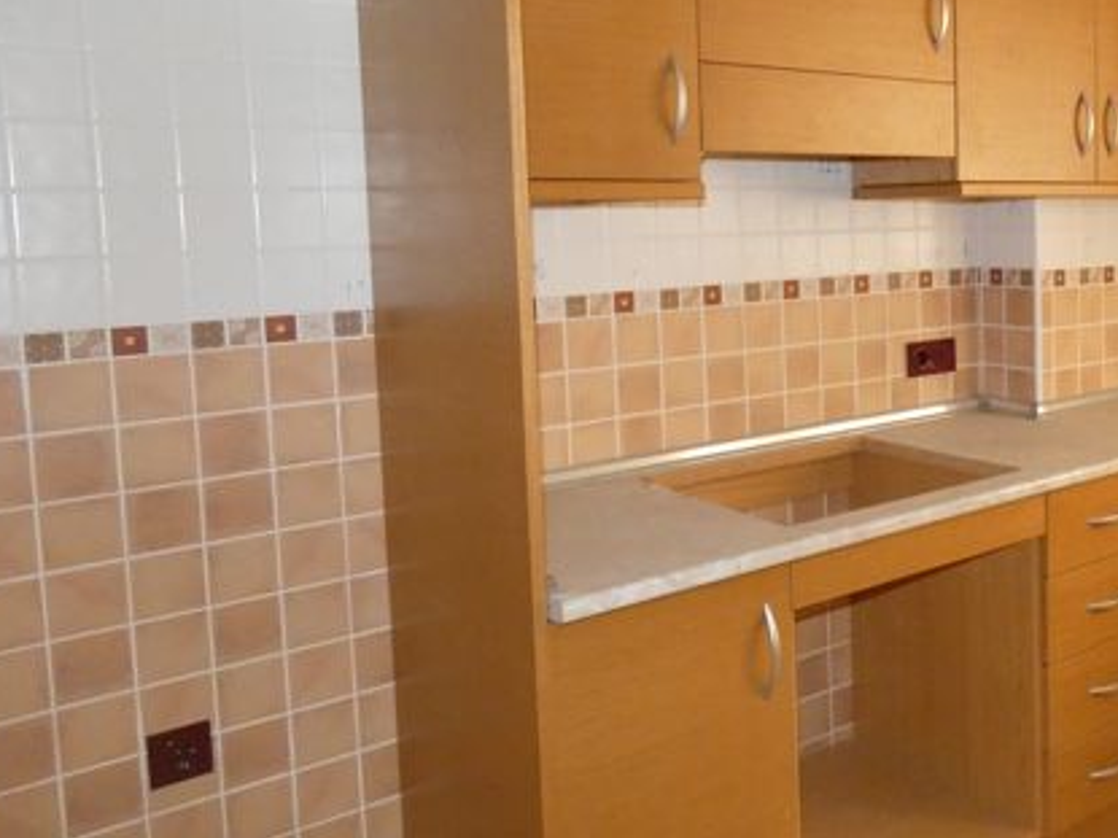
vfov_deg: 41.4
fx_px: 1098
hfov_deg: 50.3
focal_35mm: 34
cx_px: 915
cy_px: 302
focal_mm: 3.6
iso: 800
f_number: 2.8
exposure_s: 1/60
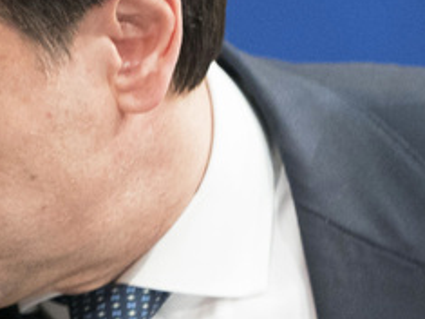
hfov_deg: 1.8
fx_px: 13658
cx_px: -289
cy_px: 313
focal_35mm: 1113
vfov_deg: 1.3
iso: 2500
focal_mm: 194
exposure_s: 1/250
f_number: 2.8
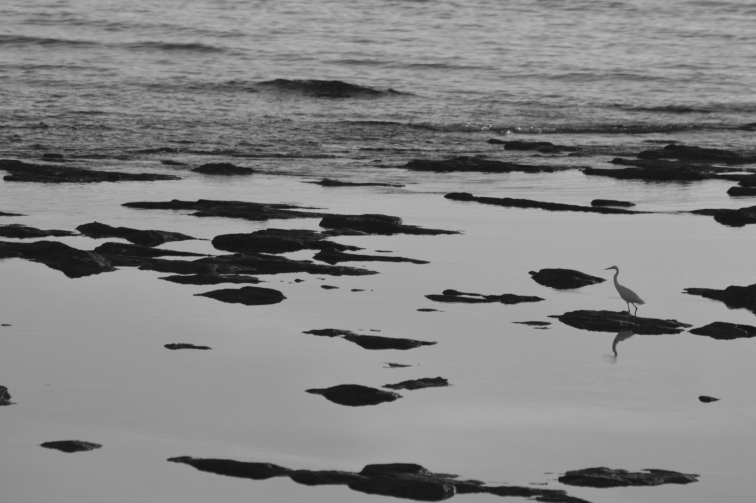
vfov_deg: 4.4
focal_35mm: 315
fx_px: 6608
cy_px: 252
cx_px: 378
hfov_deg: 6.5
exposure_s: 1/500
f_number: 5.6
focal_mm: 210
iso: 100
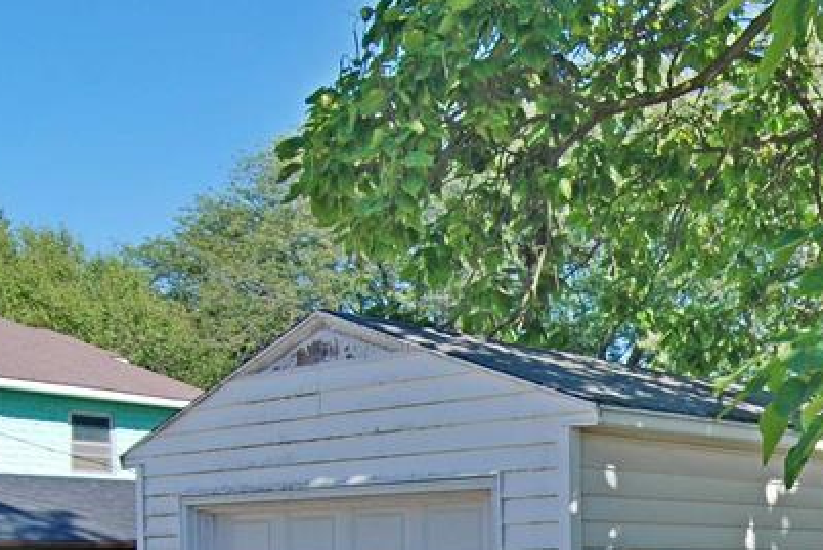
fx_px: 1311
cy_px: 618
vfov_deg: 22.3
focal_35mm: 57
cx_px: 788
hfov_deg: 32.5
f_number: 7.1
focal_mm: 15
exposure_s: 1/200
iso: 100
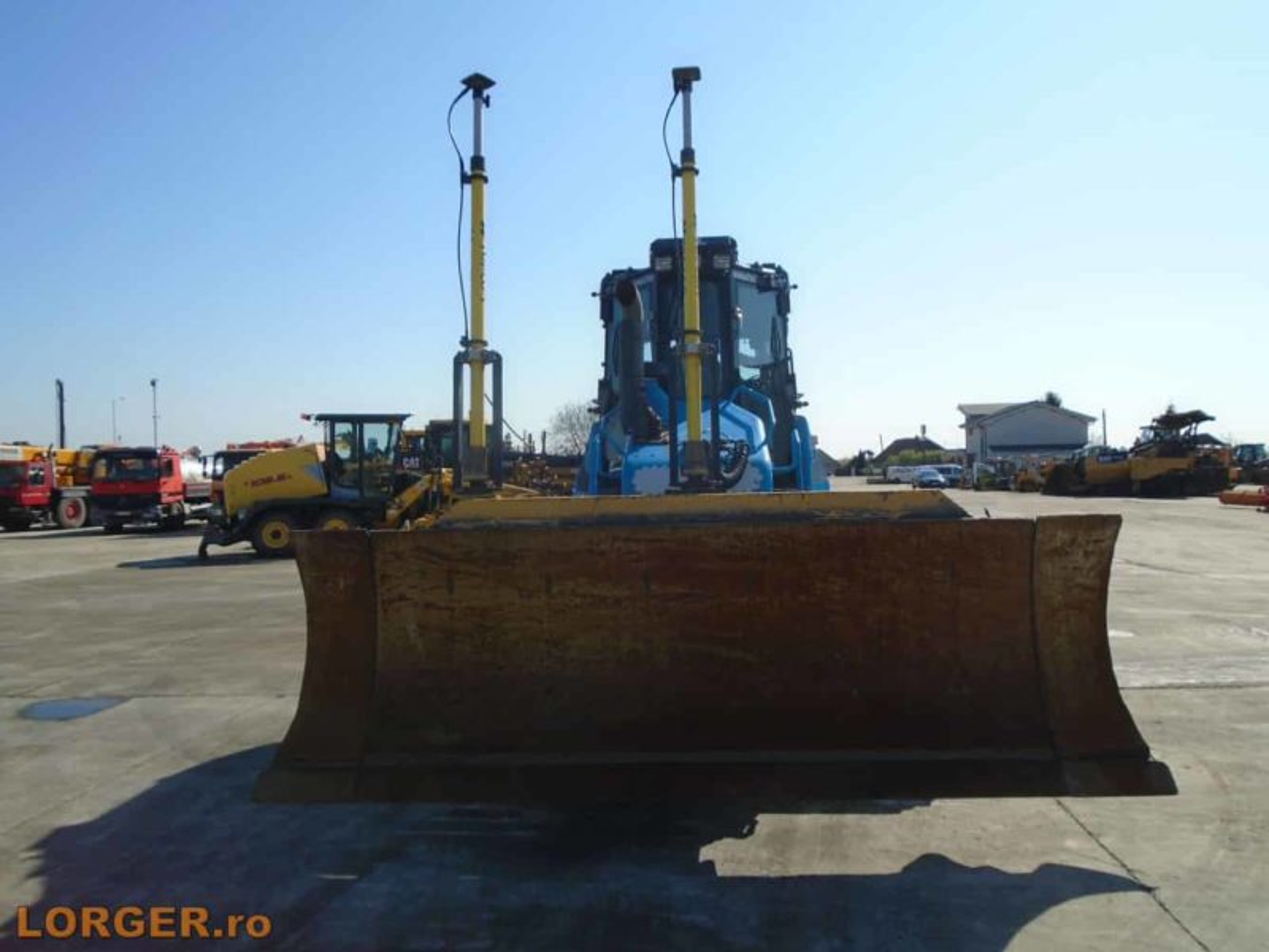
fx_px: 953
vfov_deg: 53.1
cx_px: 634
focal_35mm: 26
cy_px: 476
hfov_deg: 67.3
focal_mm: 4.6
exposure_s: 1/250
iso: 100
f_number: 8
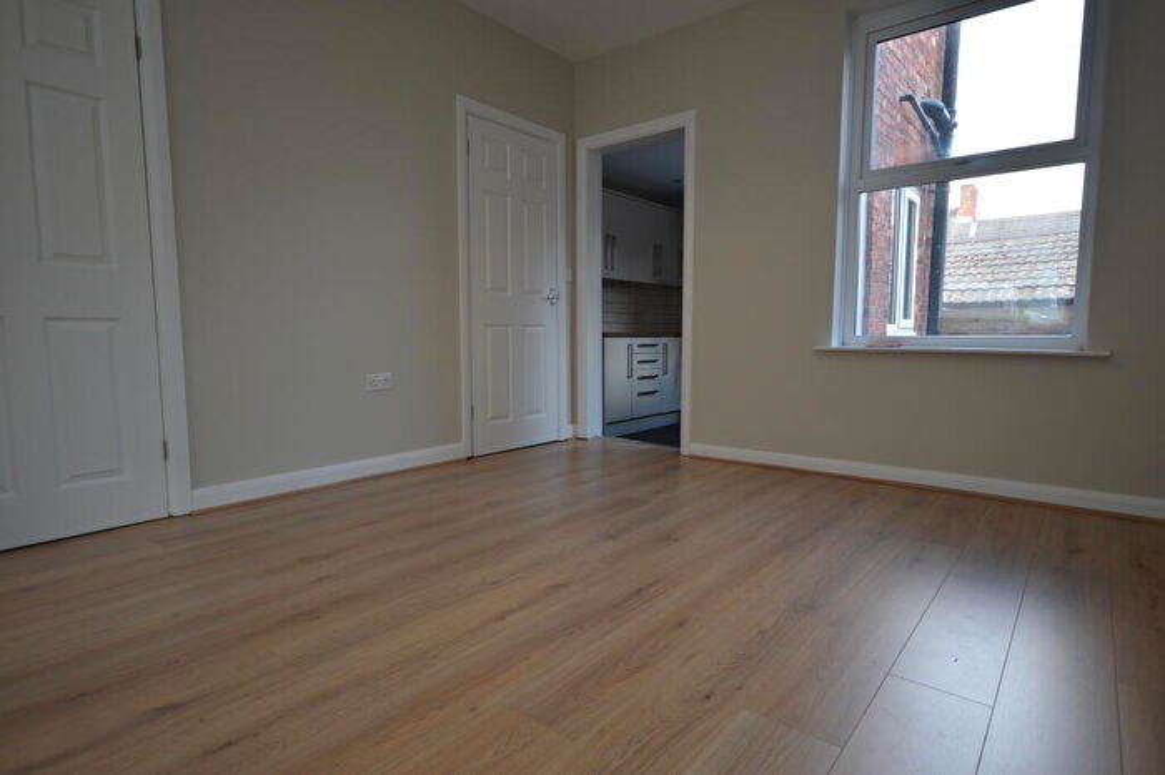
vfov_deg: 63.2
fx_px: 631
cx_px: 582
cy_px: 388
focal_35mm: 20
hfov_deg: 85.4
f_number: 4.5
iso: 100
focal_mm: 13
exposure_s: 1/30
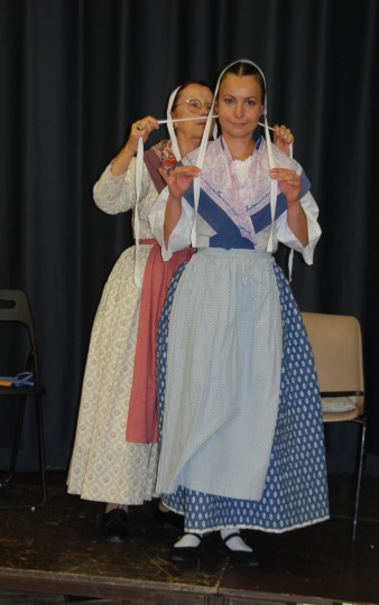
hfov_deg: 15.4
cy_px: 331
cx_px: 198
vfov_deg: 24.3
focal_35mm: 85
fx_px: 1403
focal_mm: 50
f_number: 4.8
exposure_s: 1/60
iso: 400
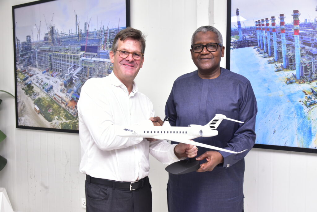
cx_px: 158
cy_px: 106
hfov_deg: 50.6
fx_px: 335
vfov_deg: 35.1
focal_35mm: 38
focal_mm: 38
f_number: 7.1
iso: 1600
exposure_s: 1/125
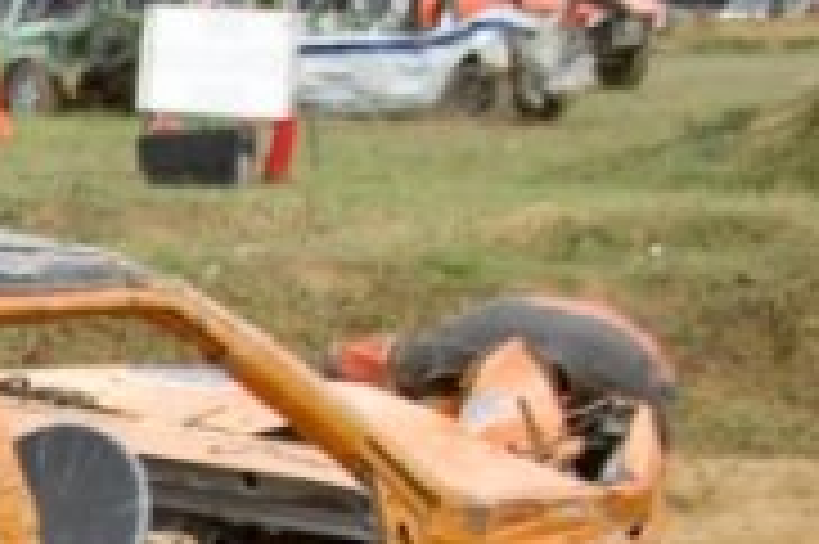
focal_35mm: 137
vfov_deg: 9.7
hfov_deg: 13.6
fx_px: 3114
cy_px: 769
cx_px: -594
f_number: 4.2
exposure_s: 1/125
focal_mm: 26
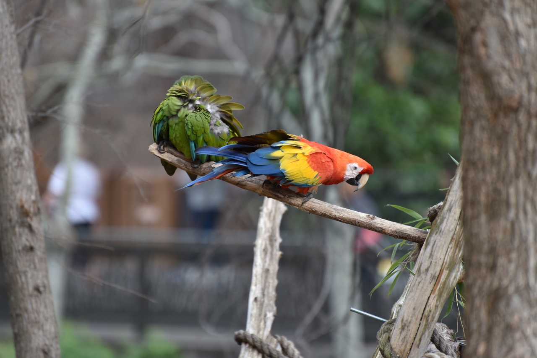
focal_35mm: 300
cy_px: 179
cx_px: 268
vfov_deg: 4.6
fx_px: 4476
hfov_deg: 6.9
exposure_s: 1/640
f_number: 5.6
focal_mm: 300
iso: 640
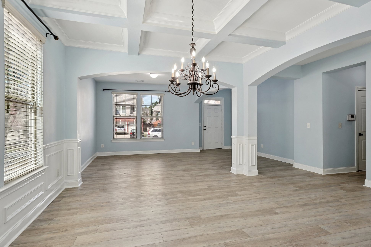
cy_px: 121
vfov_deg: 63.1
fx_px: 201
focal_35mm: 20
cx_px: 186
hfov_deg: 85.3
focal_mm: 18.5
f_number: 8
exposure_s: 1/100
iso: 800
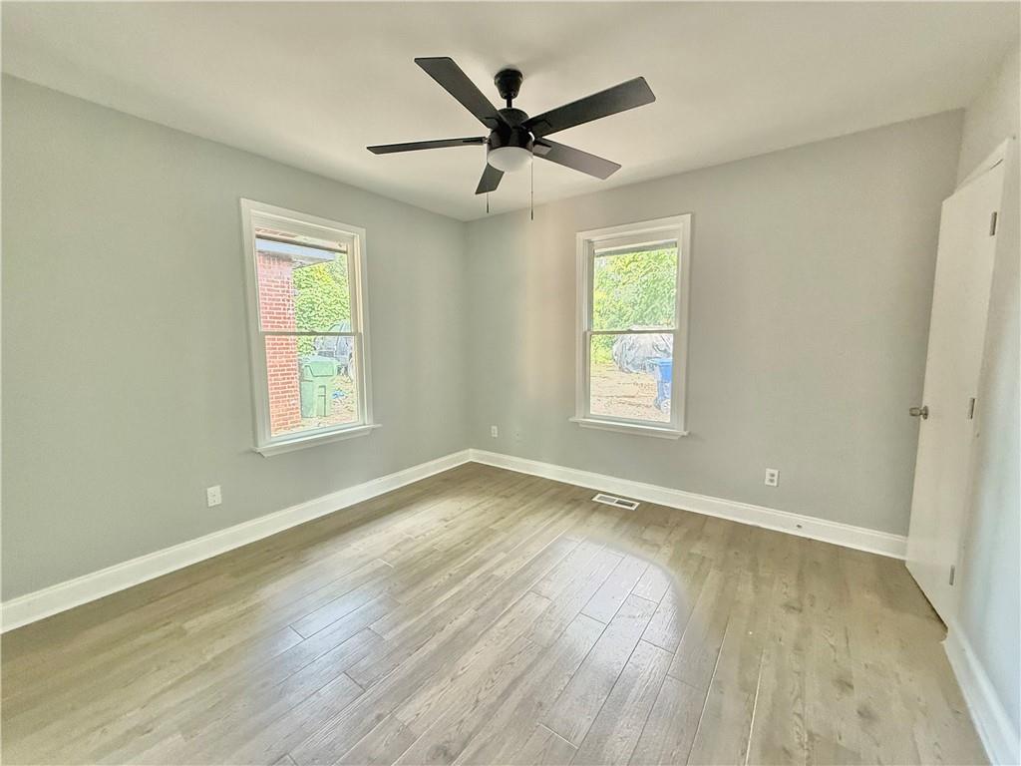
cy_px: 383
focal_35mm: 14
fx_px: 413
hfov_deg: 102.1
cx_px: 510
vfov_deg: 85.7
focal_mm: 2.22
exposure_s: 1/71
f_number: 2.2
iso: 320
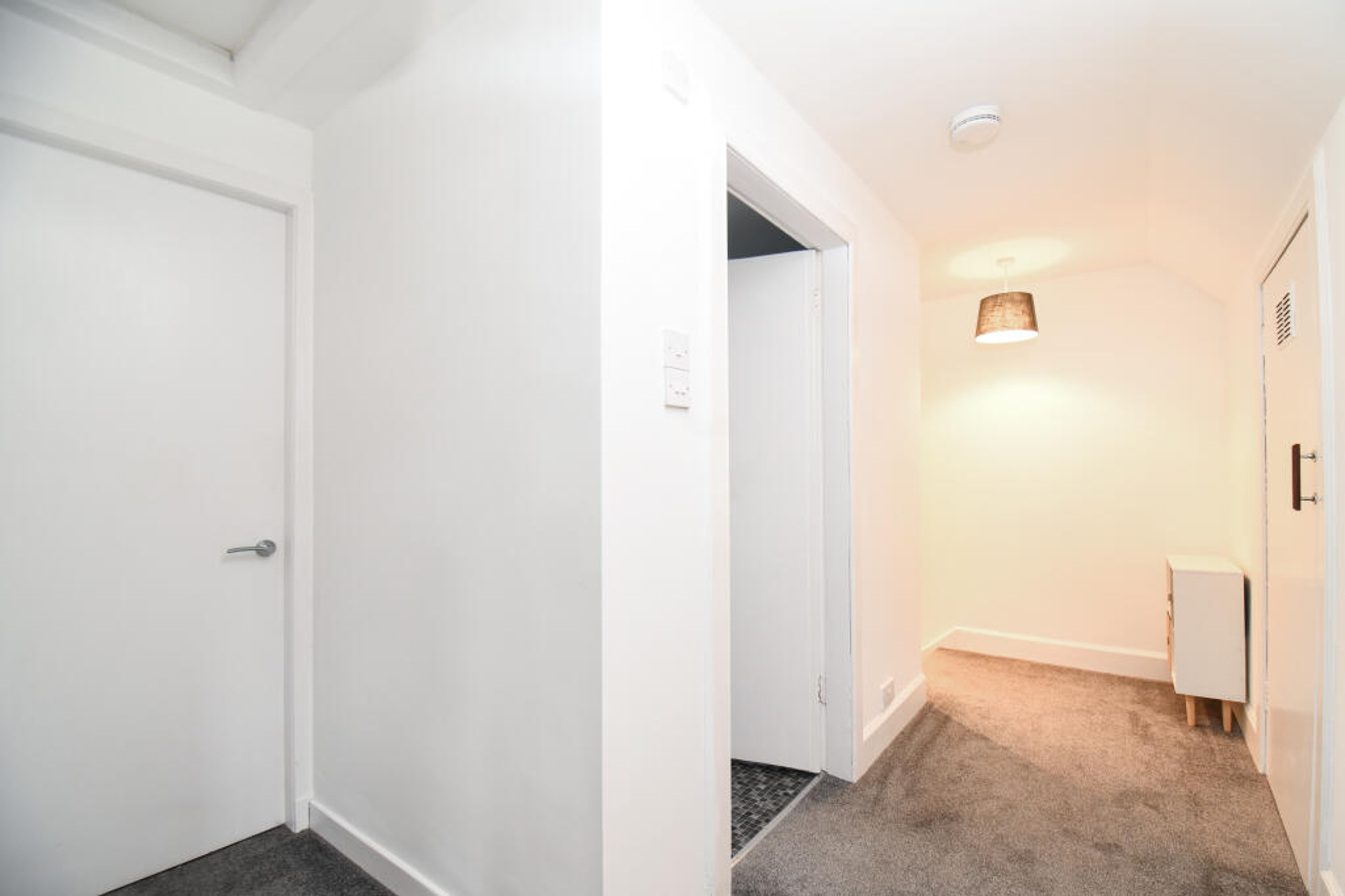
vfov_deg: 77.3
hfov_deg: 100.4
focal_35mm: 15
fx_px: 560
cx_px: 672
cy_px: 448
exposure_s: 1/8
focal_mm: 10
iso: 400
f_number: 8
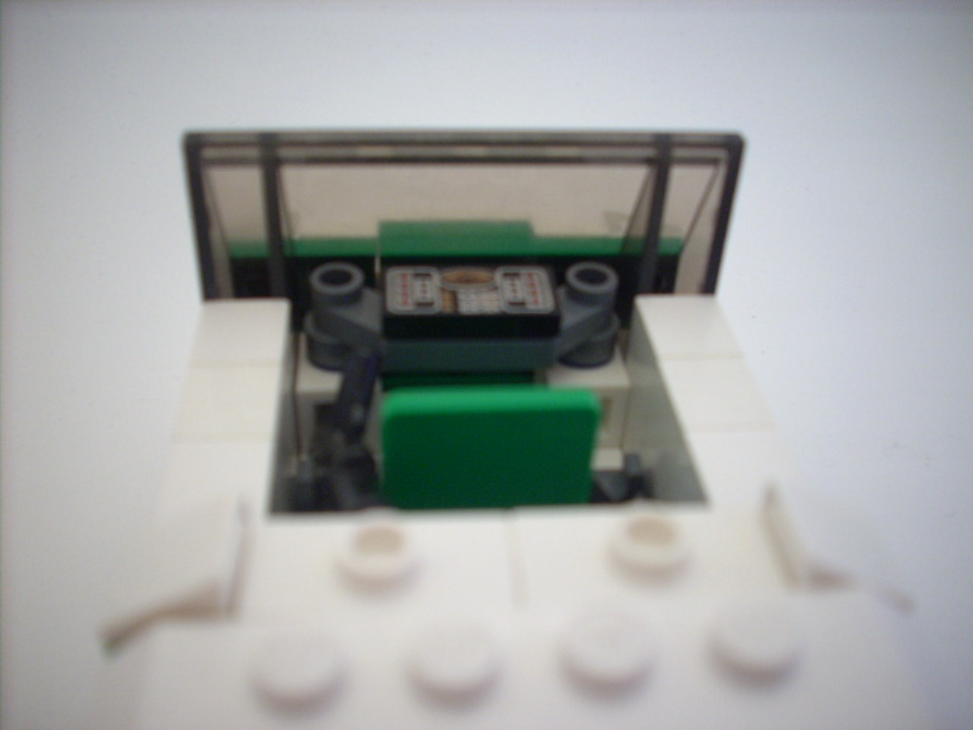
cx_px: 486
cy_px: 365
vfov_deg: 38.7
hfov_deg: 50.1
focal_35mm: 37
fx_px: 1040
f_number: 2.8
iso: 113
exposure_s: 1/30
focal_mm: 6.2
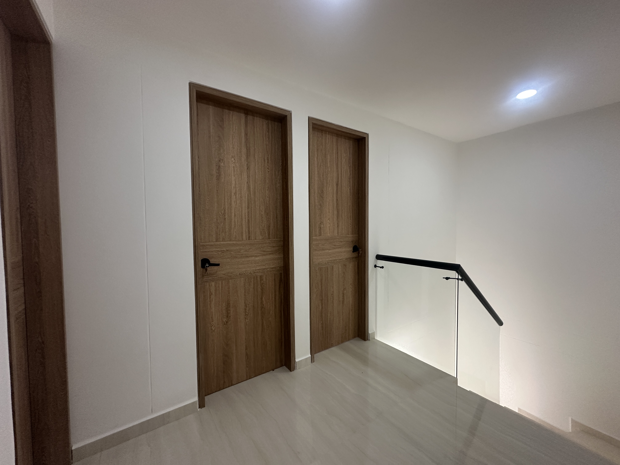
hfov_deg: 102.1
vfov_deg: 85.7
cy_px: 232
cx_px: 310
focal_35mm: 14
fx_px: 251
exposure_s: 1/99
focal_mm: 2.22
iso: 200
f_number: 2.2
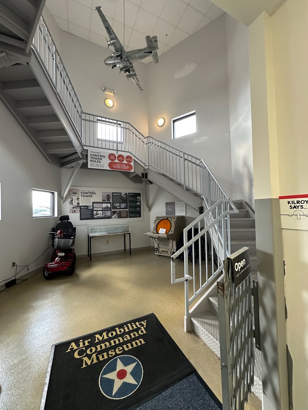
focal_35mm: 14
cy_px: 205
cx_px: 154
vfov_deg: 102.1
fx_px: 166
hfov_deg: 85.7
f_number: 2.2
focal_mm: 2.22
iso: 320
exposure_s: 1/99
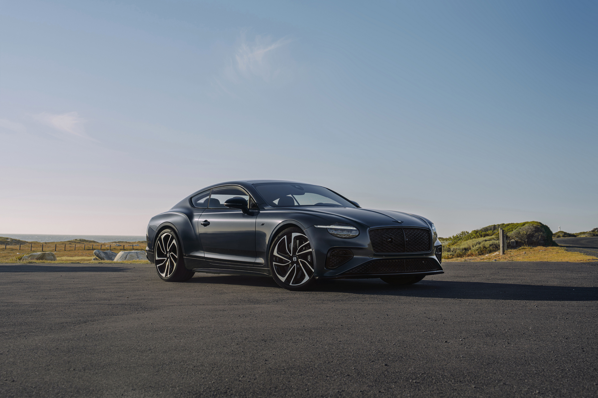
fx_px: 830
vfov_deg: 27.0
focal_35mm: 50
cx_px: 299
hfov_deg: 39.6
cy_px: 199
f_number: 7.1
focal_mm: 50
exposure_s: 1/200
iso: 200
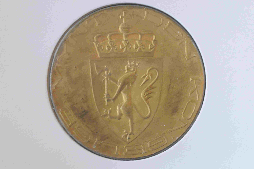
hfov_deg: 19.5
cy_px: 84
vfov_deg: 13.0
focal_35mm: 105
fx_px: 740
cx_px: 127
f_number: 20
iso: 3200
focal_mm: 70
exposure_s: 1/5
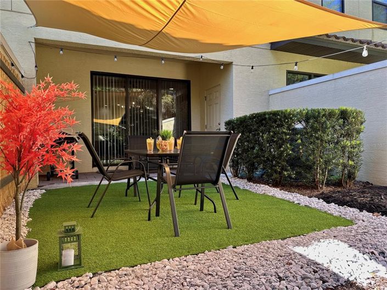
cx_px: 194
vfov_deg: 56.8
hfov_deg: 71.6
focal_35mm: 24
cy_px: 145
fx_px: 268
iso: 64
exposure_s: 1/179
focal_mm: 6.86
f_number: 1.78
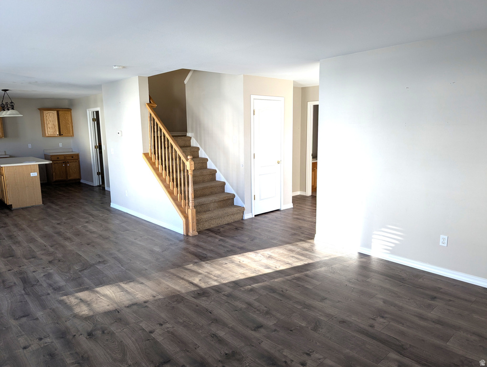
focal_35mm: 24
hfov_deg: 71.5
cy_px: 184
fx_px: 338
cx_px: 244
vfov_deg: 56.9
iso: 53
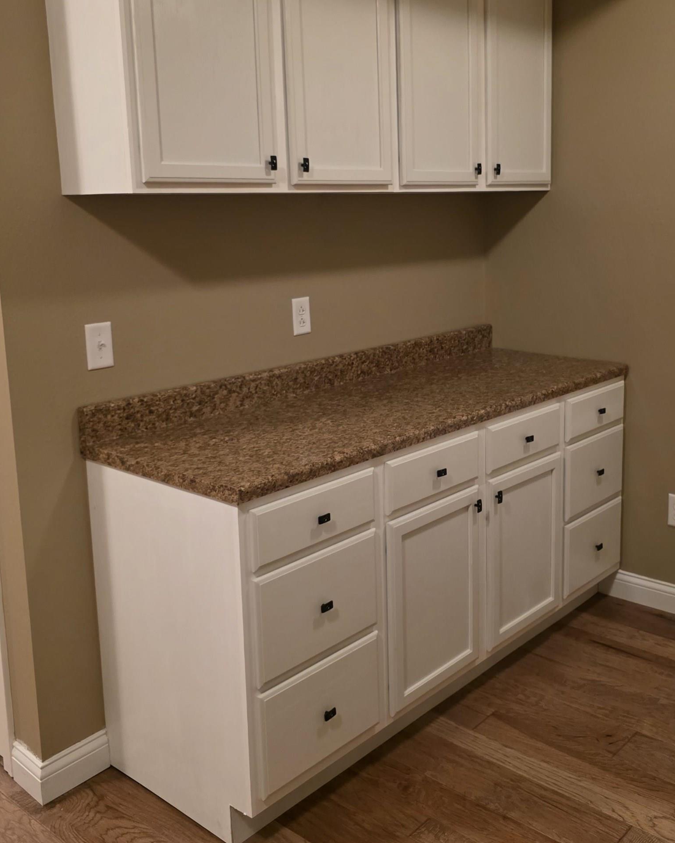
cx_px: 407
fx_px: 899
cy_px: 352
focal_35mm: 36
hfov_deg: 41.0
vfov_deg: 50.1
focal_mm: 6.3
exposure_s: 1/120
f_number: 1.7
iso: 1000
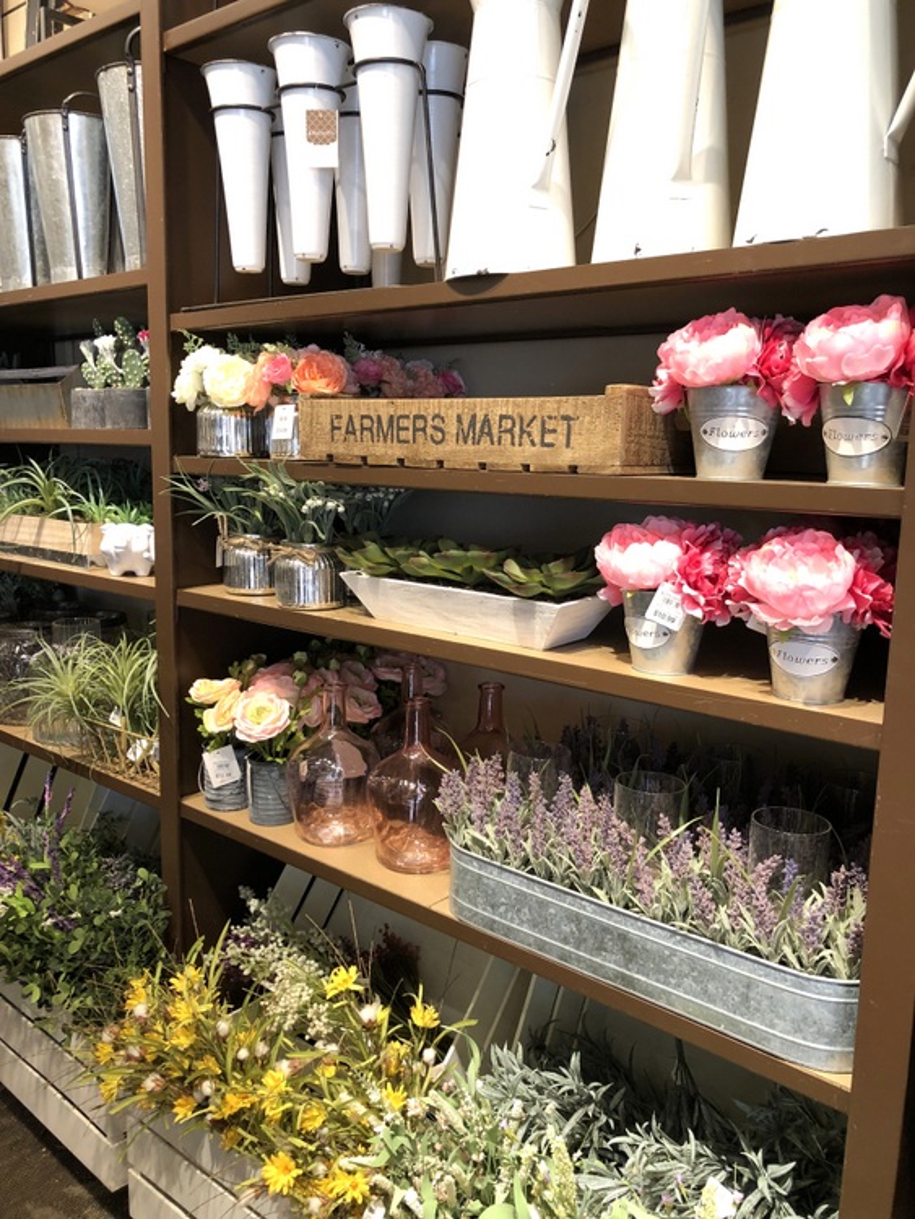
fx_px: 986
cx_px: 458
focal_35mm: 28
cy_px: 610
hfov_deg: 49.8
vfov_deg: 63.4
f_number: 1.8
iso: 40
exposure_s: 1/30
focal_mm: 3.99
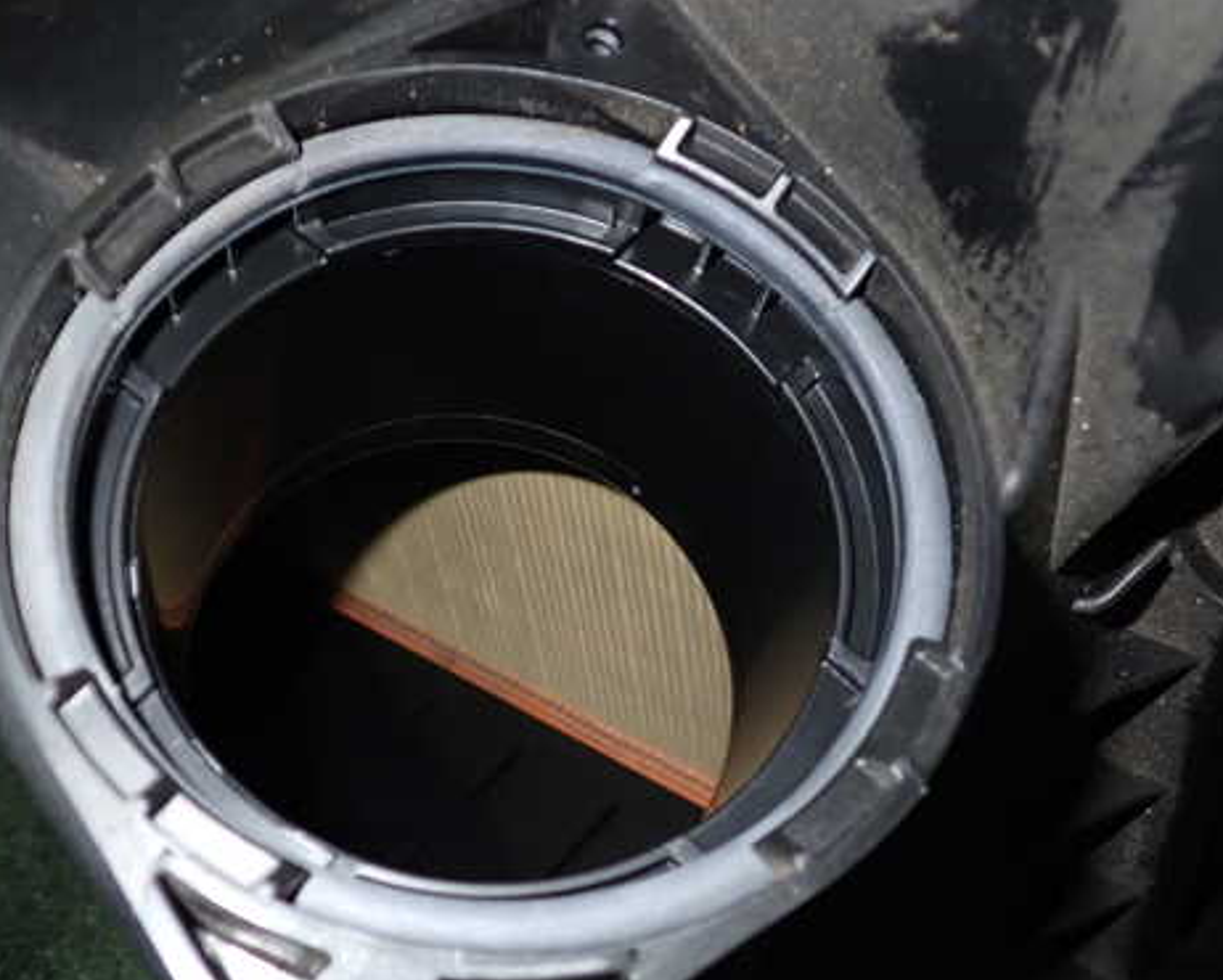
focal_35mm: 38
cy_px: 527
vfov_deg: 39.2
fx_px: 1376
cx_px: 551
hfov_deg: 47.9
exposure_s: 1/30
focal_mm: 5.4
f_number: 6.3
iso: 200
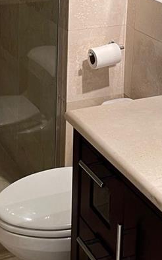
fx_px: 594
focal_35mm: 84
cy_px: -24
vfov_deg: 23.2
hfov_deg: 15.4
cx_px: 31
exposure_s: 1/60
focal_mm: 5.1
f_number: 1.6
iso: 125
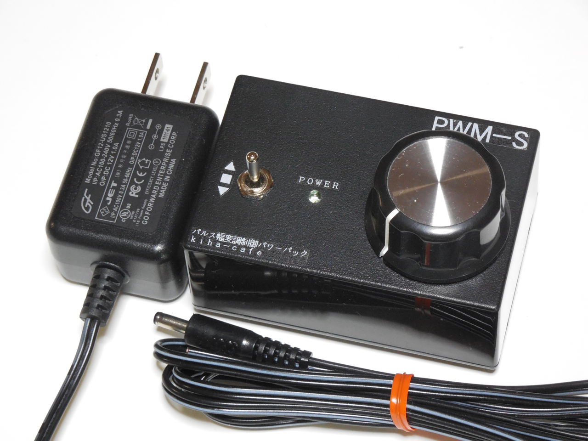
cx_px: 294
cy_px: 220
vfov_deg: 12.5
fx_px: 2021
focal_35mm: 119
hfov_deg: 16.6
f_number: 4.8
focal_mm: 21.5
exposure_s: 1/13
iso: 800
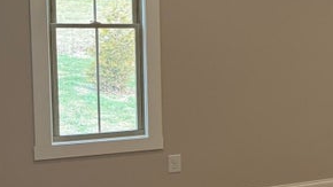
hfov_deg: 23.1
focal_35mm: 77
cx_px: 477
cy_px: 79
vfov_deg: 15.7
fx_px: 680
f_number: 1.78
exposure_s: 1/120
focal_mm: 6.76
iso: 125
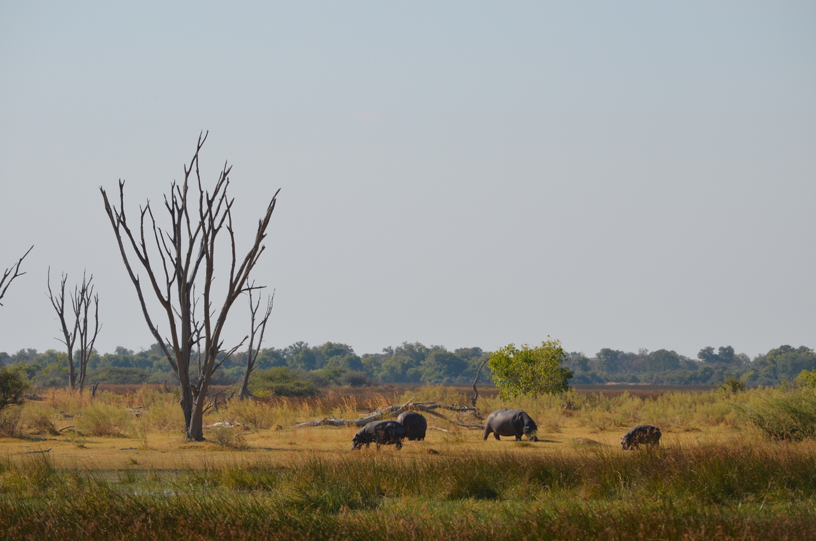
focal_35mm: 292
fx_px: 6617
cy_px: 270
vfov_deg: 4.7
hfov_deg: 7.1
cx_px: 408
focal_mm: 195
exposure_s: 1/800
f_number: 7.1
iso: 200
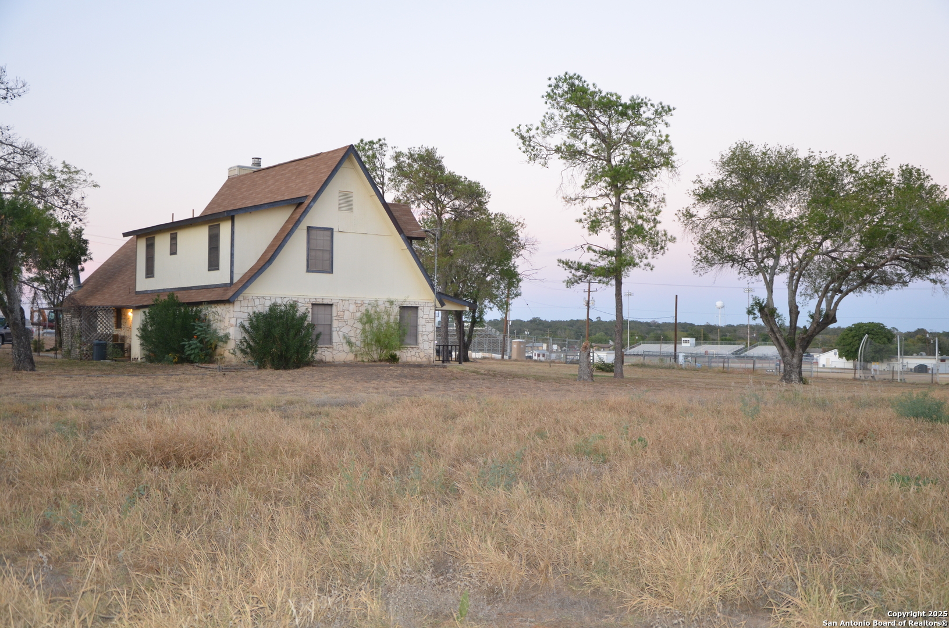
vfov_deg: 31.8
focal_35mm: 42
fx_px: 1105
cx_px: 474
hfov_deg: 46.5
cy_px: 314
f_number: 4
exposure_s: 1/60
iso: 720
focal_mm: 28
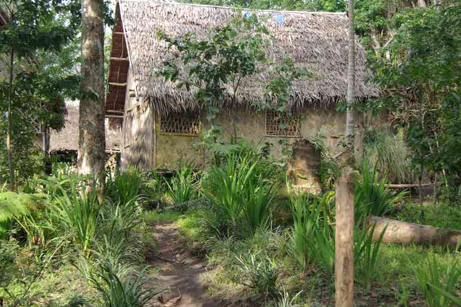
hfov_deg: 26.6
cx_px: 214
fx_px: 976
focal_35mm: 76
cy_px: 136
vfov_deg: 17.9
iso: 100
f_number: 4.5
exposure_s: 1/60
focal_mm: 38.8
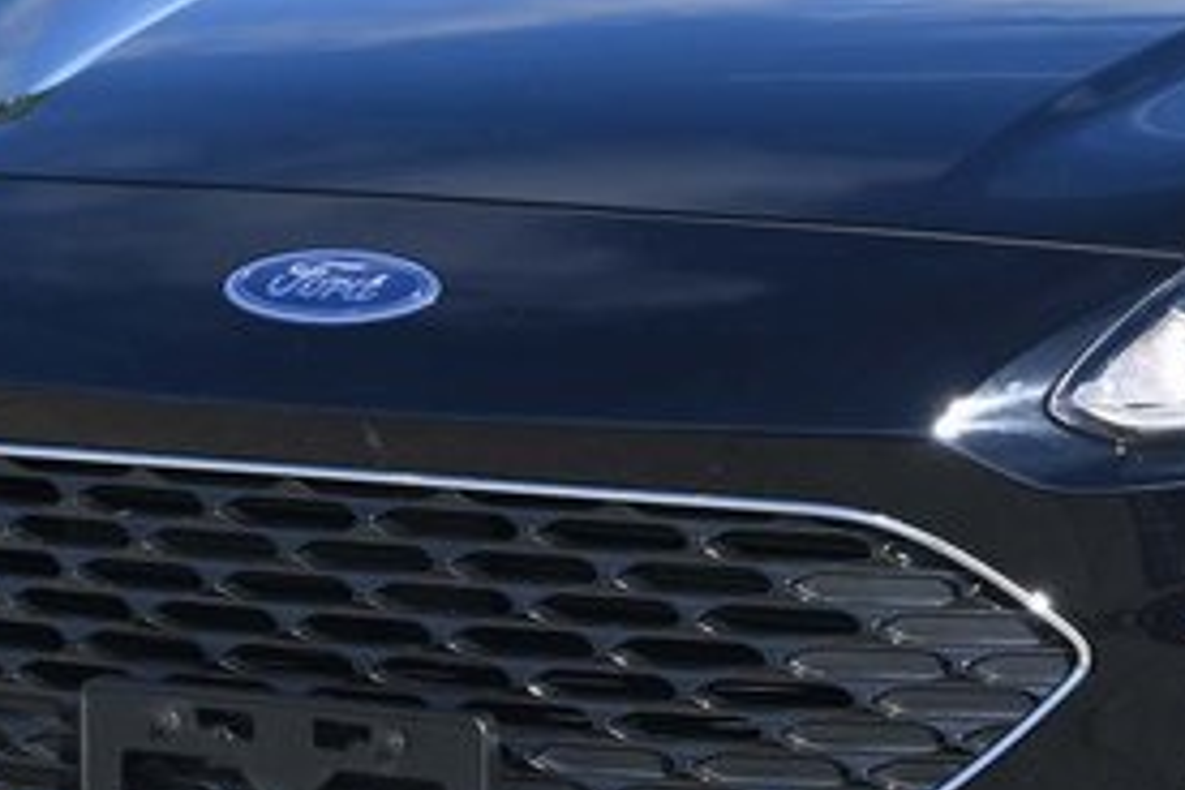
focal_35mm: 278
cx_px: 1314
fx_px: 9150
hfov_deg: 7.4
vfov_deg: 4.9
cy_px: 255
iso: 100
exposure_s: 1/250
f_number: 6.3
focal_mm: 50
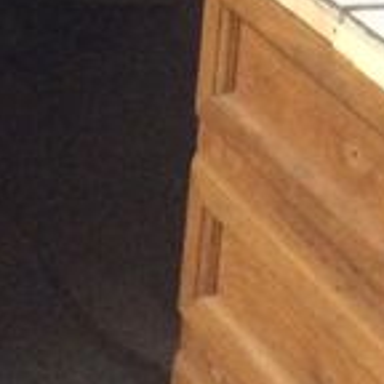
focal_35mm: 178
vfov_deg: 9.0
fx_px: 2234
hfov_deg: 9.0
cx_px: -507
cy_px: -485
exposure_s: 1/17
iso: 400
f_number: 2.2
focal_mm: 4.15
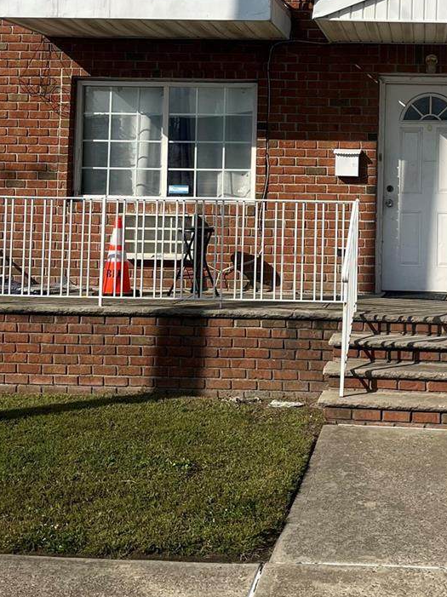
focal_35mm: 57
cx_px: 364
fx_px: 982
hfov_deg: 25.2
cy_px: 140
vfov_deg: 33.1
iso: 50
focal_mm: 5.1
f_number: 1.6
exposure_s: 1/6494
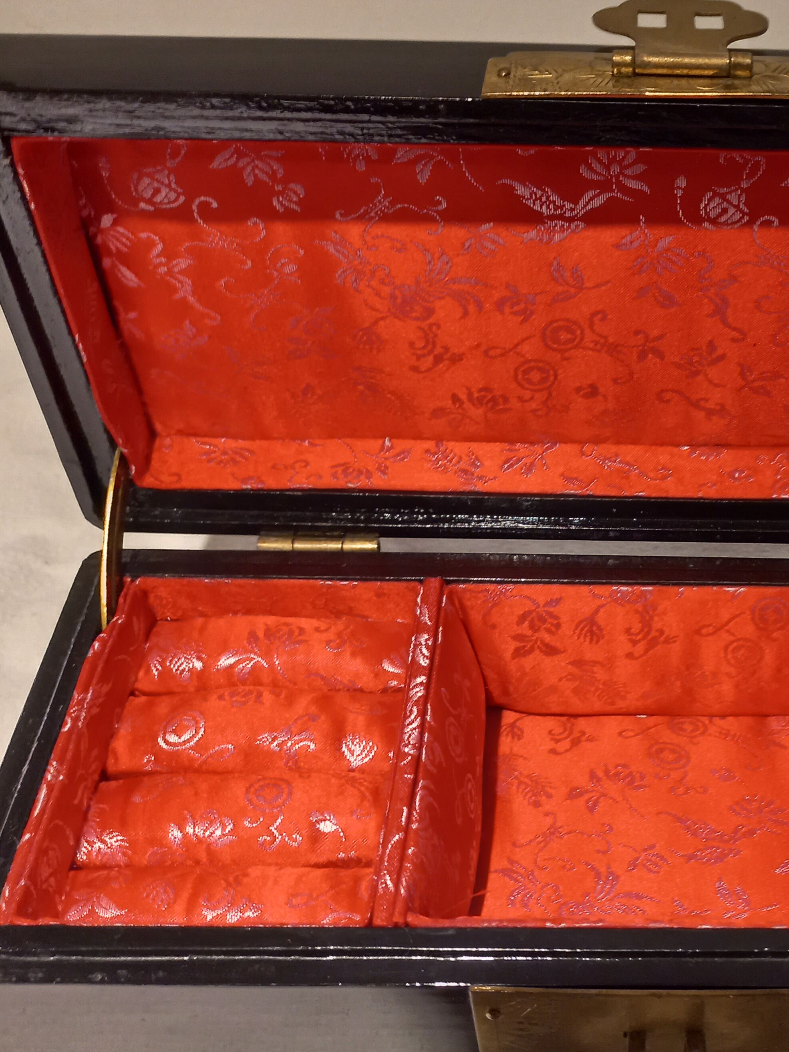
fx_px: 1337
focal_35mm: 44
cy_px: 576
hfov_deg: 31.7
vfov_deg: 42.9
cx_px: 674
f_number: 1.8
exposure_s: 1/50
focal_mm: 4.6
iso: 200
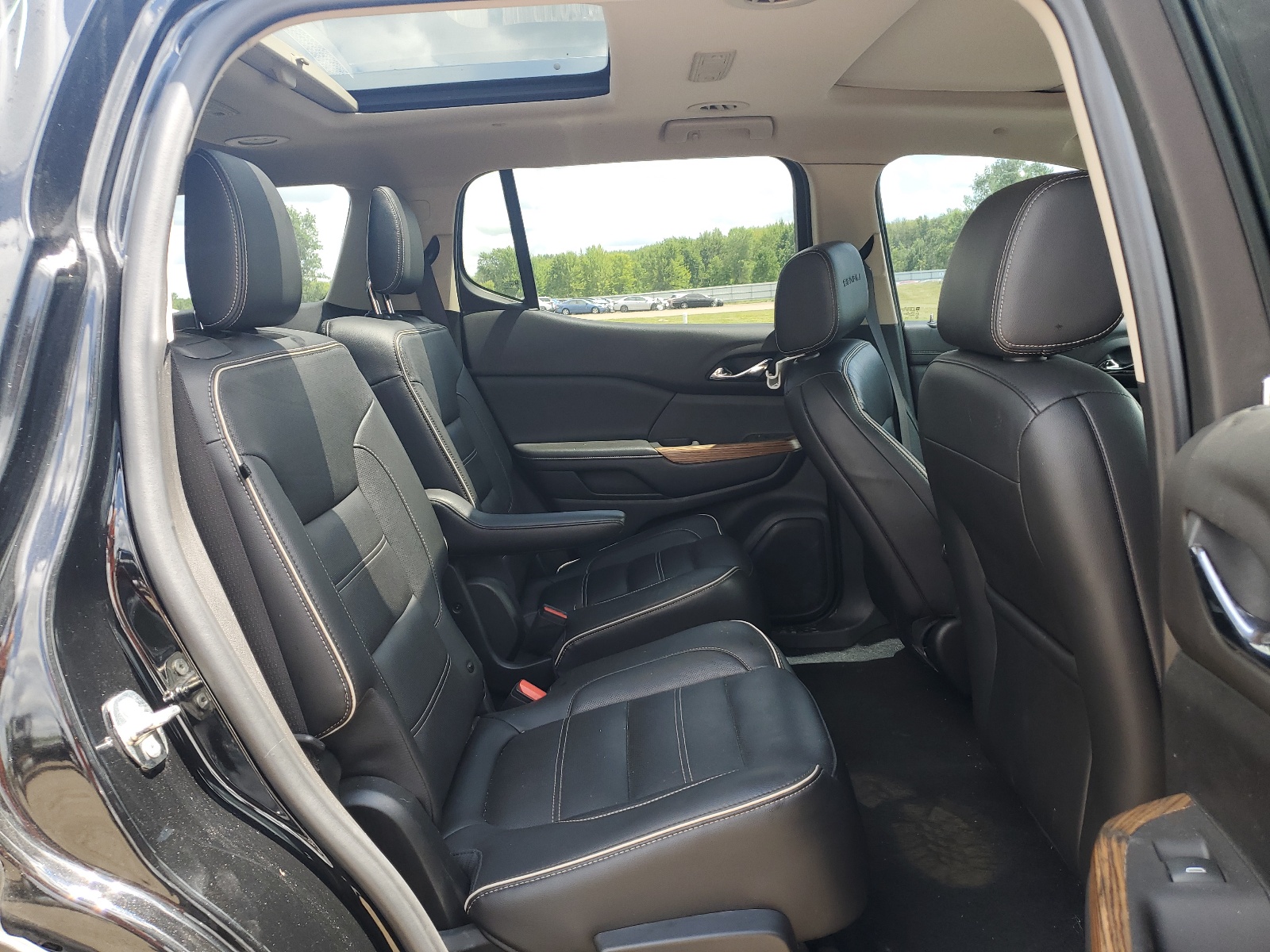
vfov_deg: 53.1
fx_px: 954
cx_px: 635
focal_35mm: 26
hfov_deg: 67.3
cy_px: 476
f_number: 1.5
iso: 50
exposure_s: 1/250
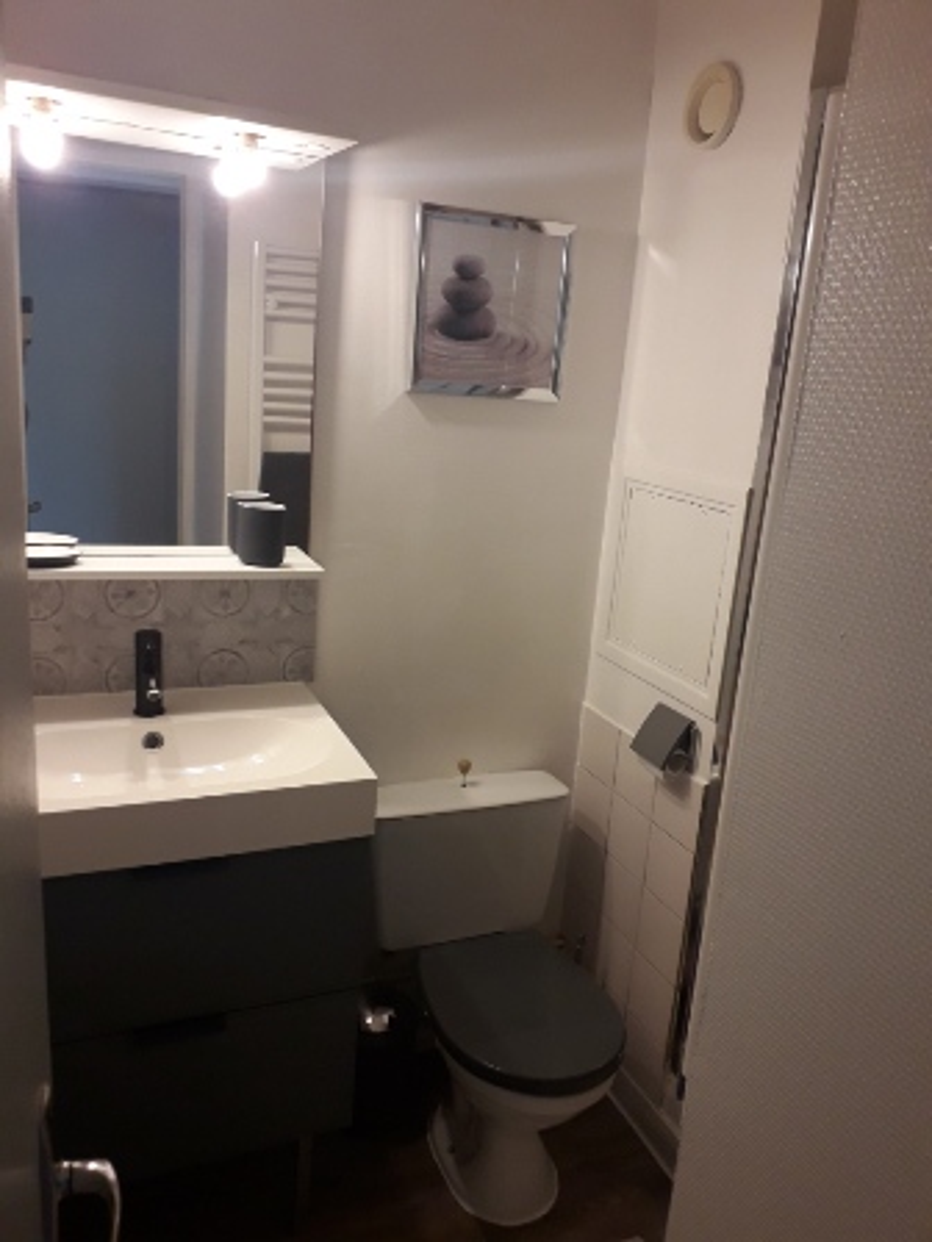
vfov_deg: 65.3
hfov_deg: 51.4
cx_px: 466
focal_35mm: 27
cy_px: 621
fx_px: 969
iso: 80
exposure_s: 1/50
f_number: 1.9
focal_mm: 3.6
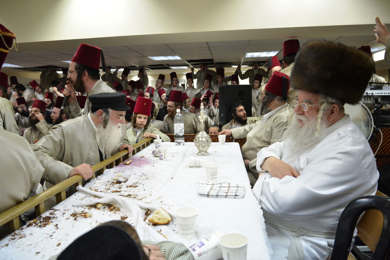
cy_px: 130
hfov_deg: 73.7
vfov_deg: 53.2
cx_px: 195
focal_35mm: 24
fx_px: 260
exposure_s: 1/125
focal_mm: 24
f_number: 4
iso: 1600
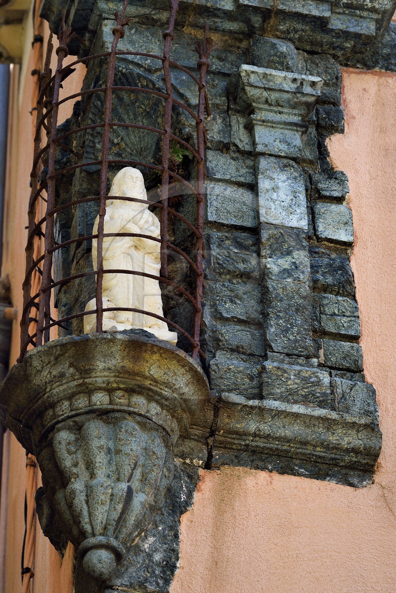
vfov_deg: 14.2
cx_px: 198
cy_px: 296
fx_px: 2392
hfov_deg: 9.5
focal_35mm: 145
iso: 200
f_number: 7.1
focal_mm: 145
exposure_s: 1/320
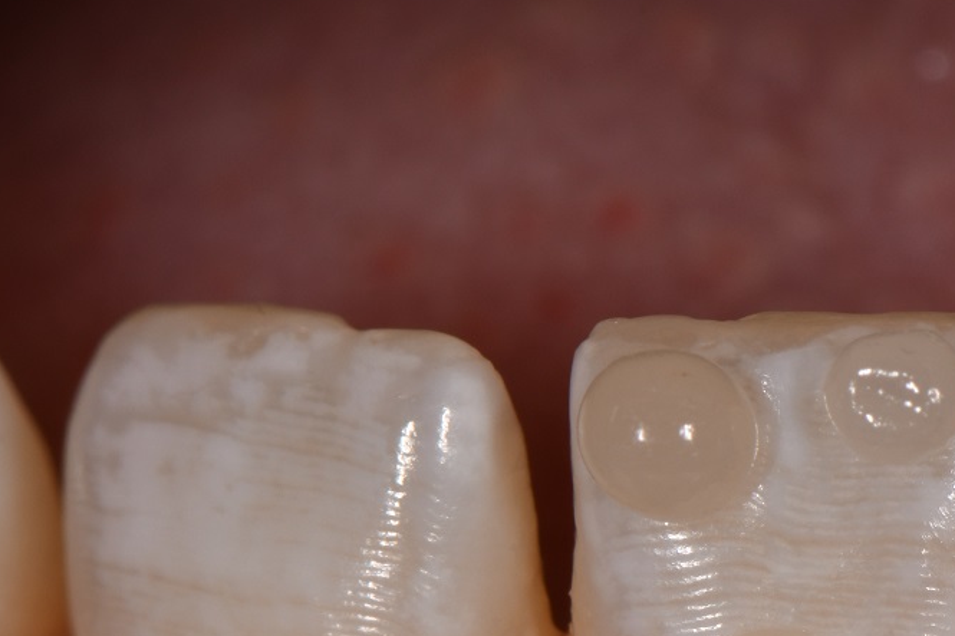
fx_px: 8460
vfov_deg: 4.3
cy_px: 625
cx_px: 958
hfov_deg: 6.4
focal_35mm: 319
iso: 200
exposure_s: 1/160
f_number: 32
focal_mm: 105
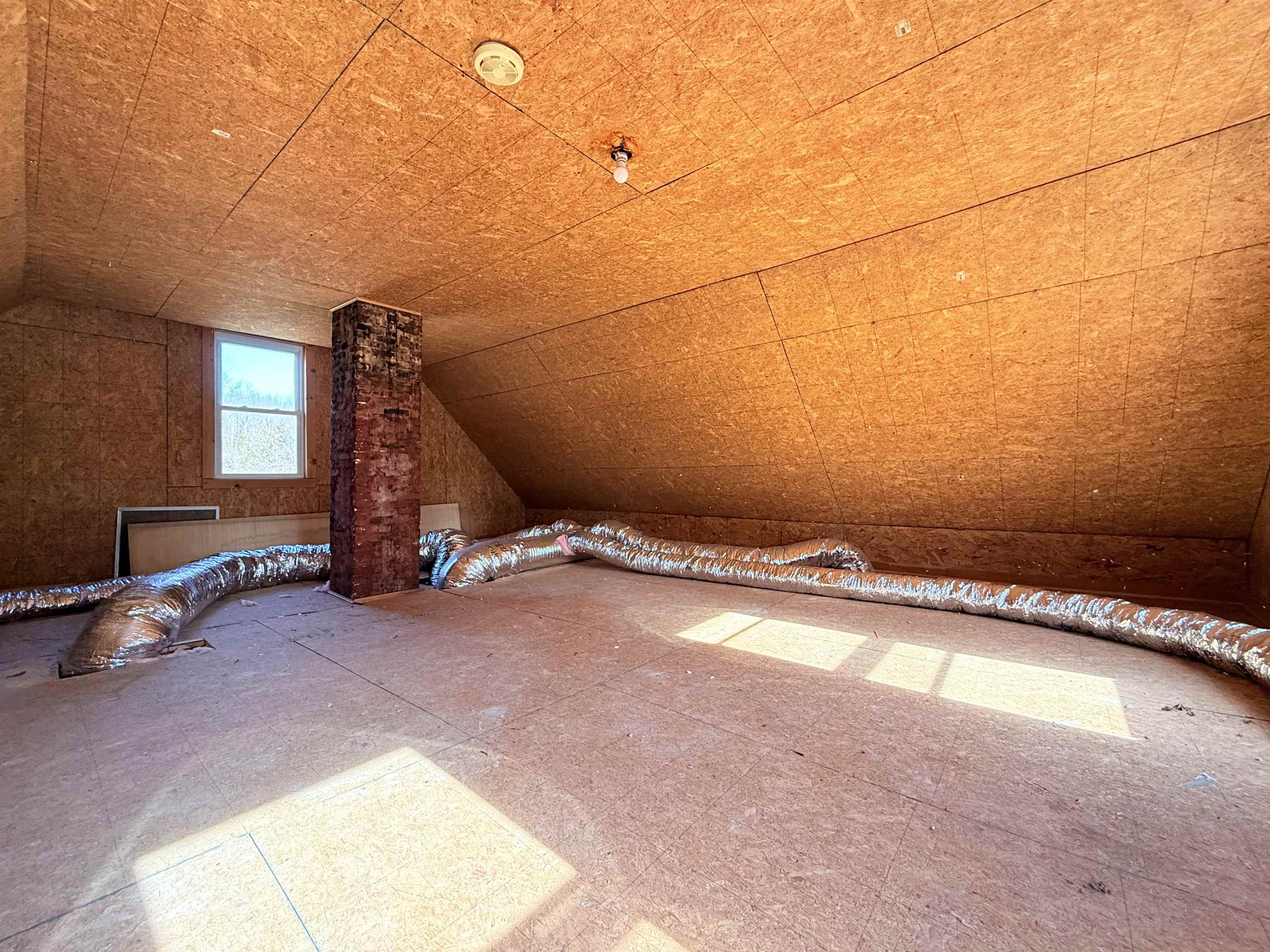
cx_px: 635
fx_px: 514
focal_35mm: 14
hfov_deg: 102.1
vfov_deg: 85.7
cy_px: 476
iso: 200
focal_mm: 2.22
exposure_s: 1/99
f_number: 2.2
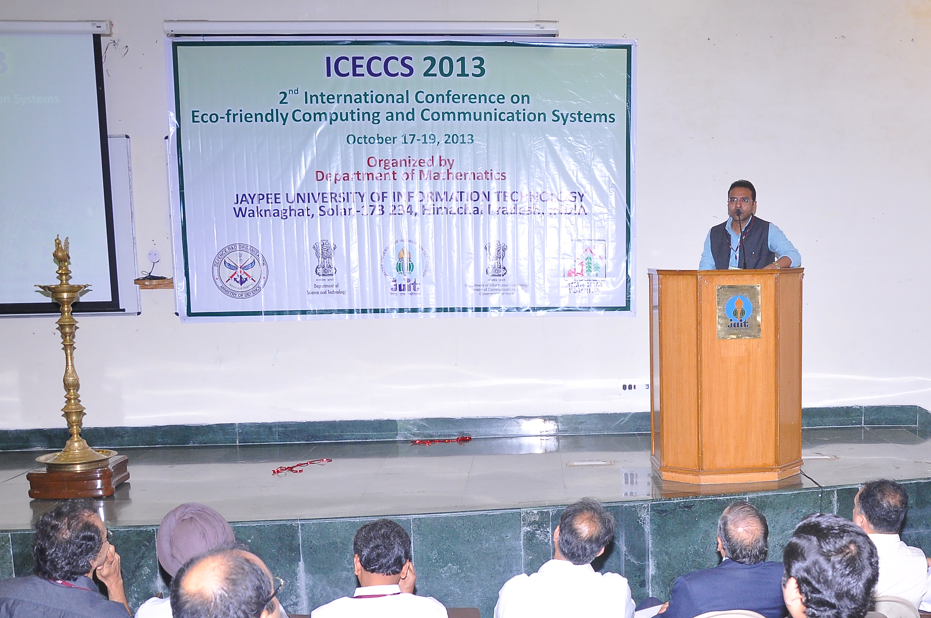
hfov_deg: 45.1
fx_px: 1085
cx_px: 681
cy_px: 407
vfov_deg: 31.6
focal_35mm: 42
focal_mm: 18
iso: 640
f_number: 5.6
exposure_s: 1/100
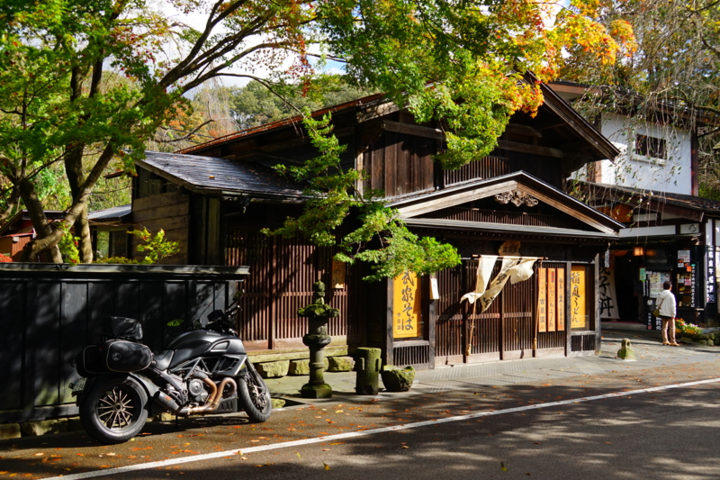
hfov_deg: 53.1
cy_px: 240
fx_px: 720
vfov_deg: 36.9
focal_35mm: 36
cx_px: 360
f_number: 8
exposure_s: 1/125
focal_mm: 24
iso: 100
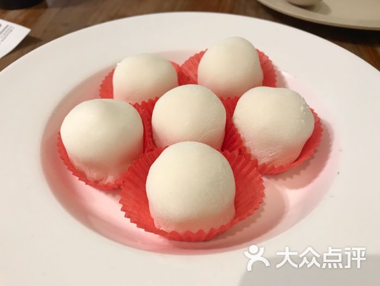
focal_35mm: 28
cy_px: 143
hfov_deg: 63.4
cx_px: 190
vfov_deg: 49.8
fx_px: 308
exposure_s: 1/20
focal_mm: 3.99
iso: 40
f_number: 1.8
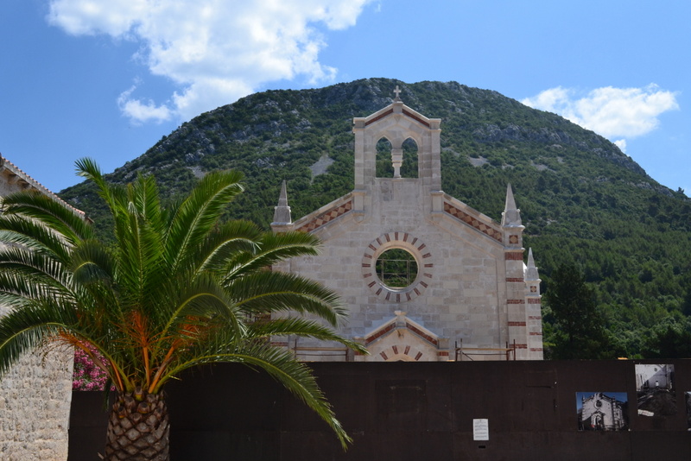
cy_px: 230
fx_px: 749
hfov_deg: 49.5
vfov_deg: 34.2
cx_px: 346
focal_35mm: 39
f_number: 11
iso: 400
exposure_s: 1/400
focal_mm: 26
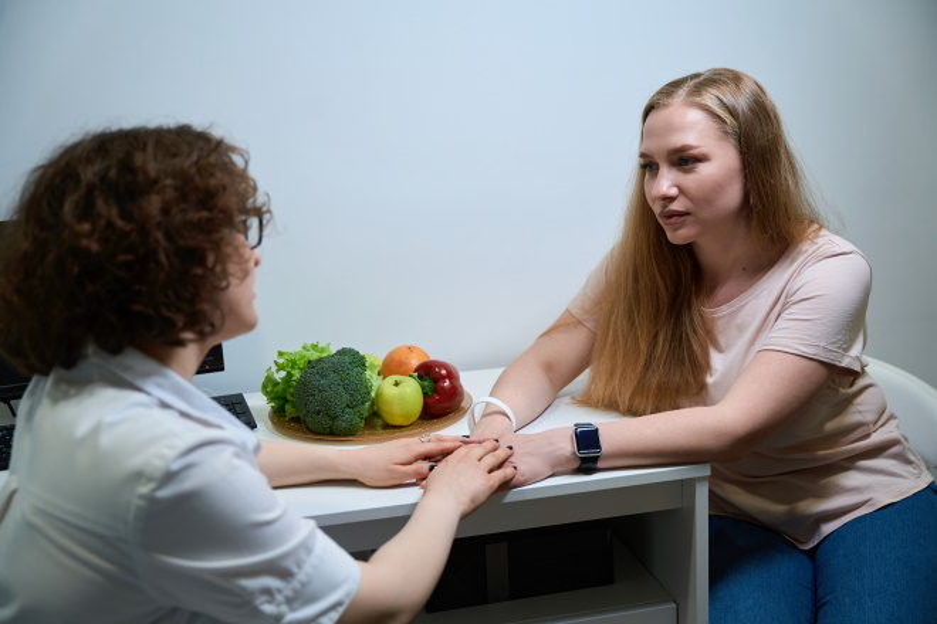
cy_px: 312
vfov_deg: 31.5
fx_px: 1106
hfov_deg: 45.9
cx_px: 468
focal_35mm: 42
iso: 500
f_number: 2.8
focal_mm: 42.5
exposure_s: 1/250
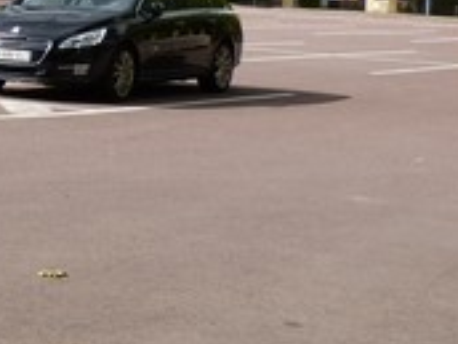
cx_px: -250
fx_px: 1535
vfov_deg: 12.7
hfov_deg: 15.5
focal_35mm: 116
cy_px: 37
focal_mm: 4.5
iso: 100
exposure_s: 1/640
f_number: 4
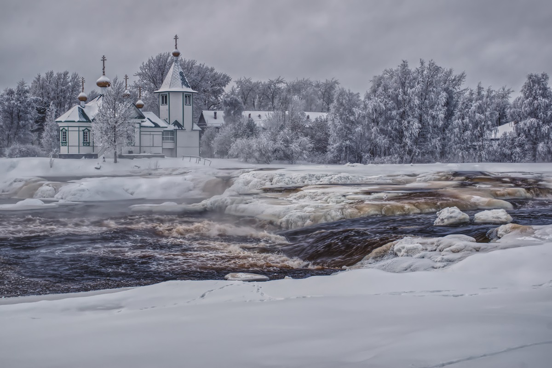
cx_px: 276
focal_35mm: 52
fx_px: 805
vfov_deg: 25.8
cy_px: 184
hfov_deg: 37.8
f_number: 11
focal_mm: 35
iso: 200
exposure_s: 1/40
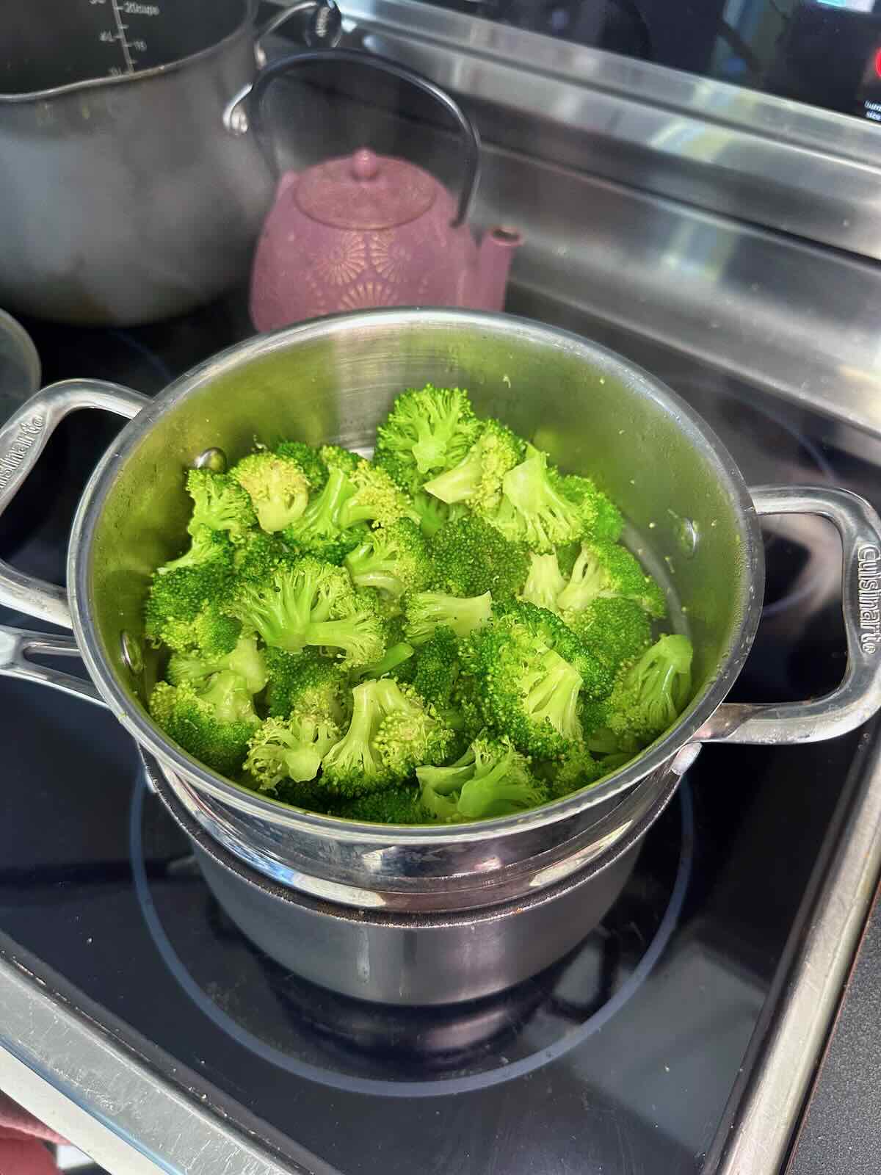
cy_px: 588
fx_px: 814
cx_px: 440
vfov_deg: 71.6
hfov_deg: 56.8
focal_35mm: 24
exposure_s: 1/60
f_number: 1.78
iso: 320
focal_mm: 6.86
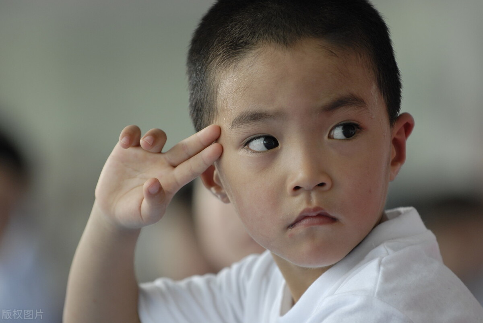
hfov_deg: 6.9
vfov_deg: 4.6
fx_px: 4029
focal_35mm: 300
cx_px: 242
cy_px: 162
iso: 320
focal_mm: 200
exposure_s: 1/200
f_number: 3.2
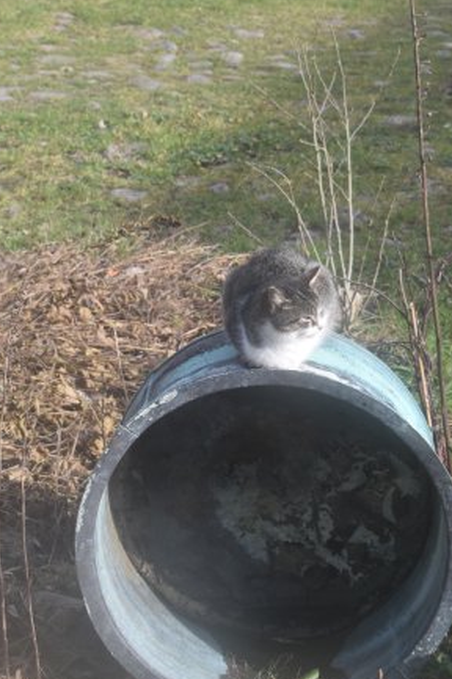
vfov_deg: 17.5
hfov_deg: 11.7
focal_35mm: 117
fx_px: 2201
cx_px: 245
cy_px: 304
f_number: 8
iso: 400
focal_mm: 55
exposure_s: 1/250
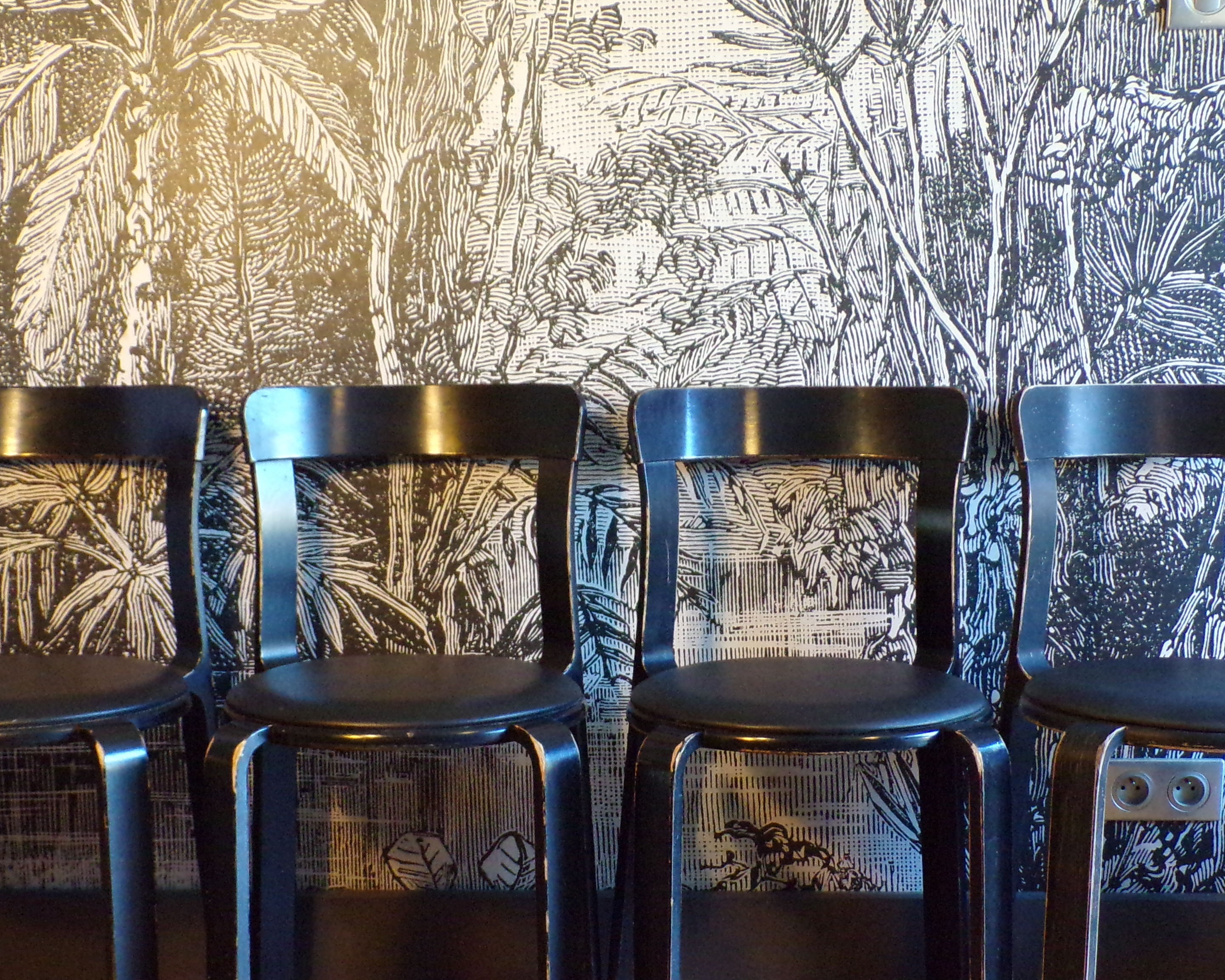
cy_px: 662
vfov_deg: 30.0
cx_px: 633
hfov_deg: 37.3
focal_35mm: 50
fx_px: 1813
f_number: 3.2
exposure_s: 1/20
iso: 525
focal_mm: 5.8
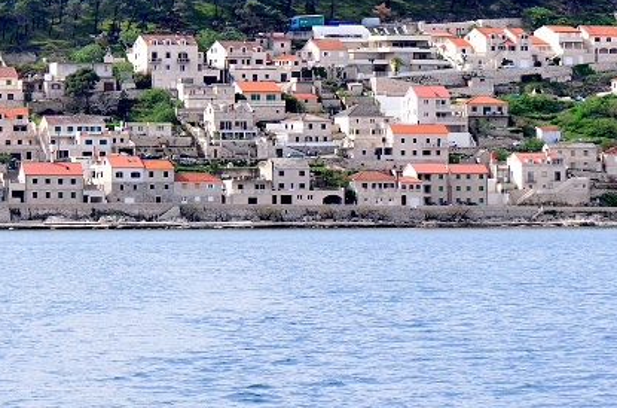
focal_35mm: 253
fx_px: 4323
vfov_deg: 5.4
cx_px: 349
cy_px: -51
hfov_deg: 8.2
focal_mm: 70
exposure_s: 1/320
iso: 100
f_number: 4.5
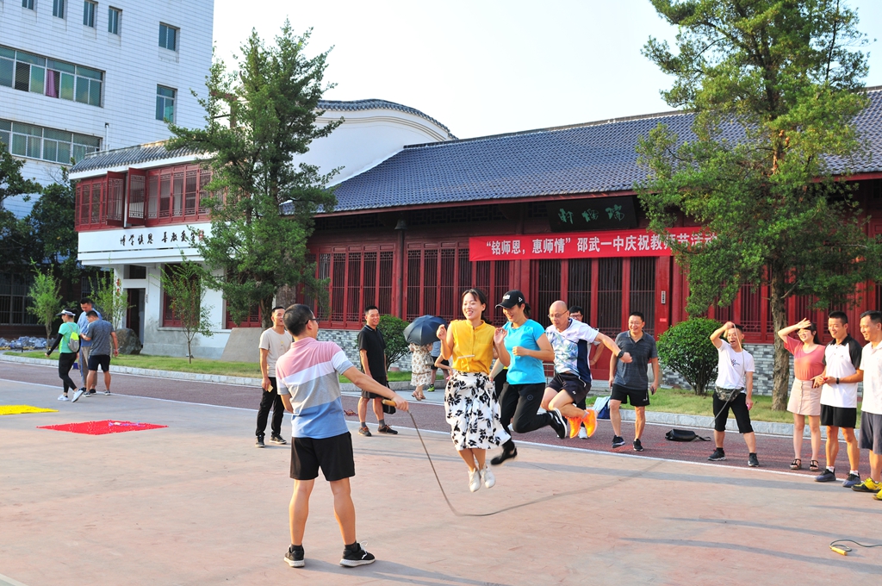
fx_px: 881
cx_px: 441
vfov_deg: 36.8
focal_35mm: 36
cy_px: 293
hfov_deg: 53.2
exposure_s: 1/160
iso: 200
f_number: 6.3
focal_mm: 24
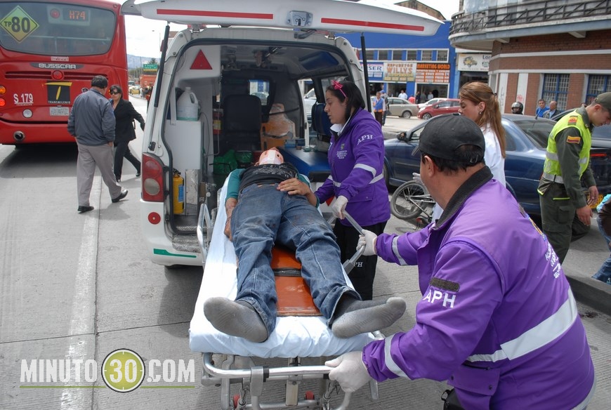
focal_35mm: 27
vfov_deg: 48.1
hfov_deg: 67.3
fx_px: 459
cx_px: 306
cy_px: 205
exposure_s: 1/250
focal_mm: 18
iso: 100
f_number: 5
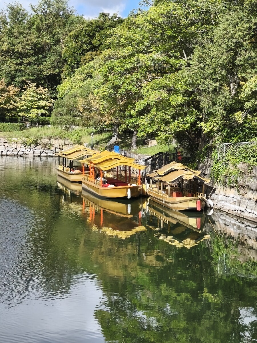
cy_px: 172
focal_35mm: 92
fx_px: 911
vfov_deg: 21.3
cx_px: 128
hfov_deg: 16.1
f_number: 1.65
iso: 50
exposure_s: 1/1068
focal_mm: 6.18
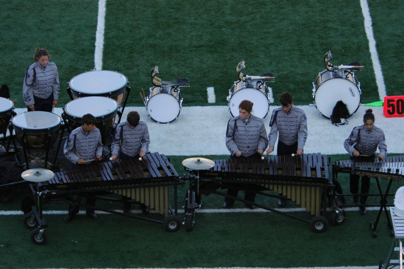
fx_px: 2355
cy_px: 134
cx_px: 202
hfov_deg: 9.8
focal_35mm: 210
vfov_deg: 6.5
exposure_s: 1/200
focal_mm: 140
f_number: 5.6
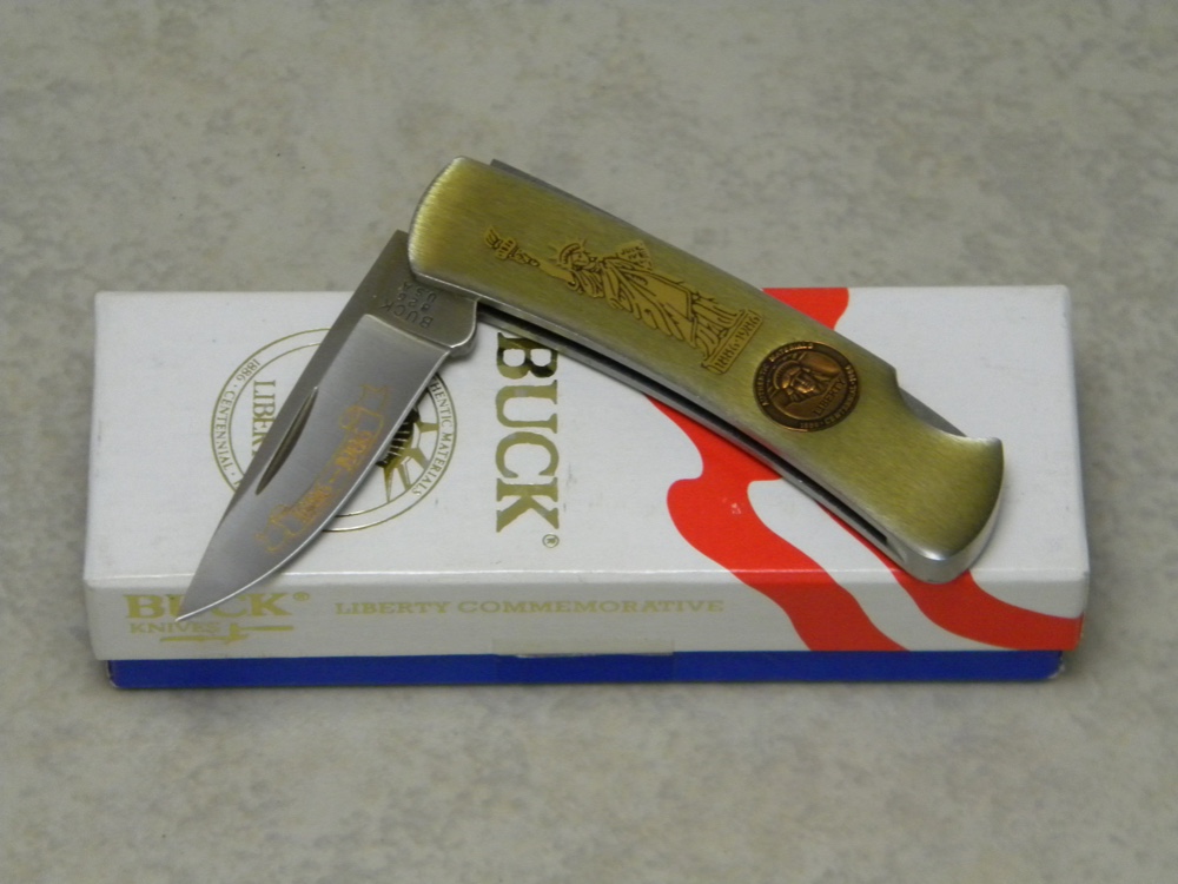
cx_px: 589
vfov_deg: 10.0
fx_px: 5037
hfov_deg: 13.3
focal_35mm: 148
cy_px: 442
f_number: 5
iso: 400
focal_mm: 26.8
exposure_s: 1/36.2
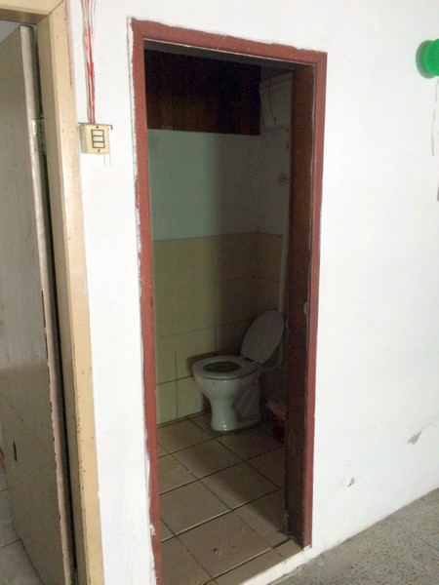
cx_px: 220
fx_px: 490
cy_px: 292
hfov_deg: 48.2
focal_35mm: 29
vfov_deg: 61.7
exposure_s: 1/30
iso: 320
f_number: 2.2
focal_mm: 4.15
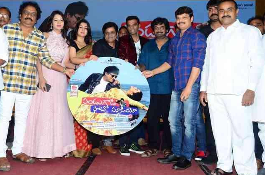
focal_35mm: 38
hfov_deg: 51.0
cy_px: 77
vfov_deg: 35.2
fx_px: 276
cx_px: 107
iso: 400
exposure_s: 1/125
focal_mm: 21
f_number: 8
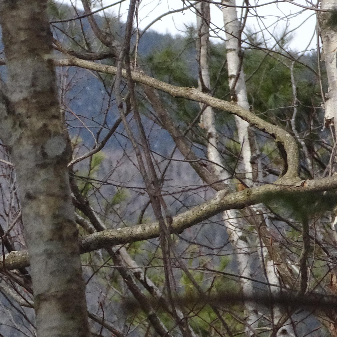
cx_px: -178
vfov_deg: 2.6
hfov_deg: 2.6
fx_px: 7424
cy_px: 139
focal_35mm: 674
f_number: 6.3
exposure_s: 1/250
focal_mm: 42.14
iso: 125
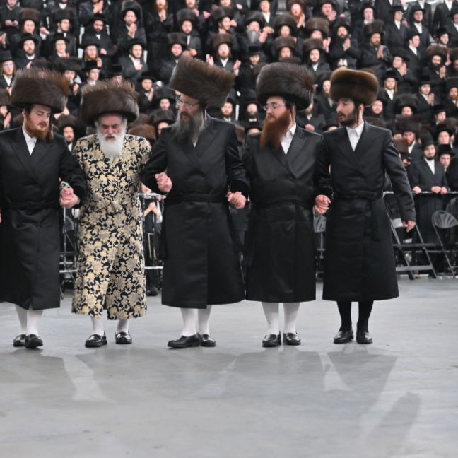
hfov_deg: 18.4
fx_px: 1407
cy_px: 230
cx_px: 119
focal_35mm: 94
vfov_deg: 18.5
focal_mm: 70
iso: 800
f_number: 2.8
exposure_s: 1/200
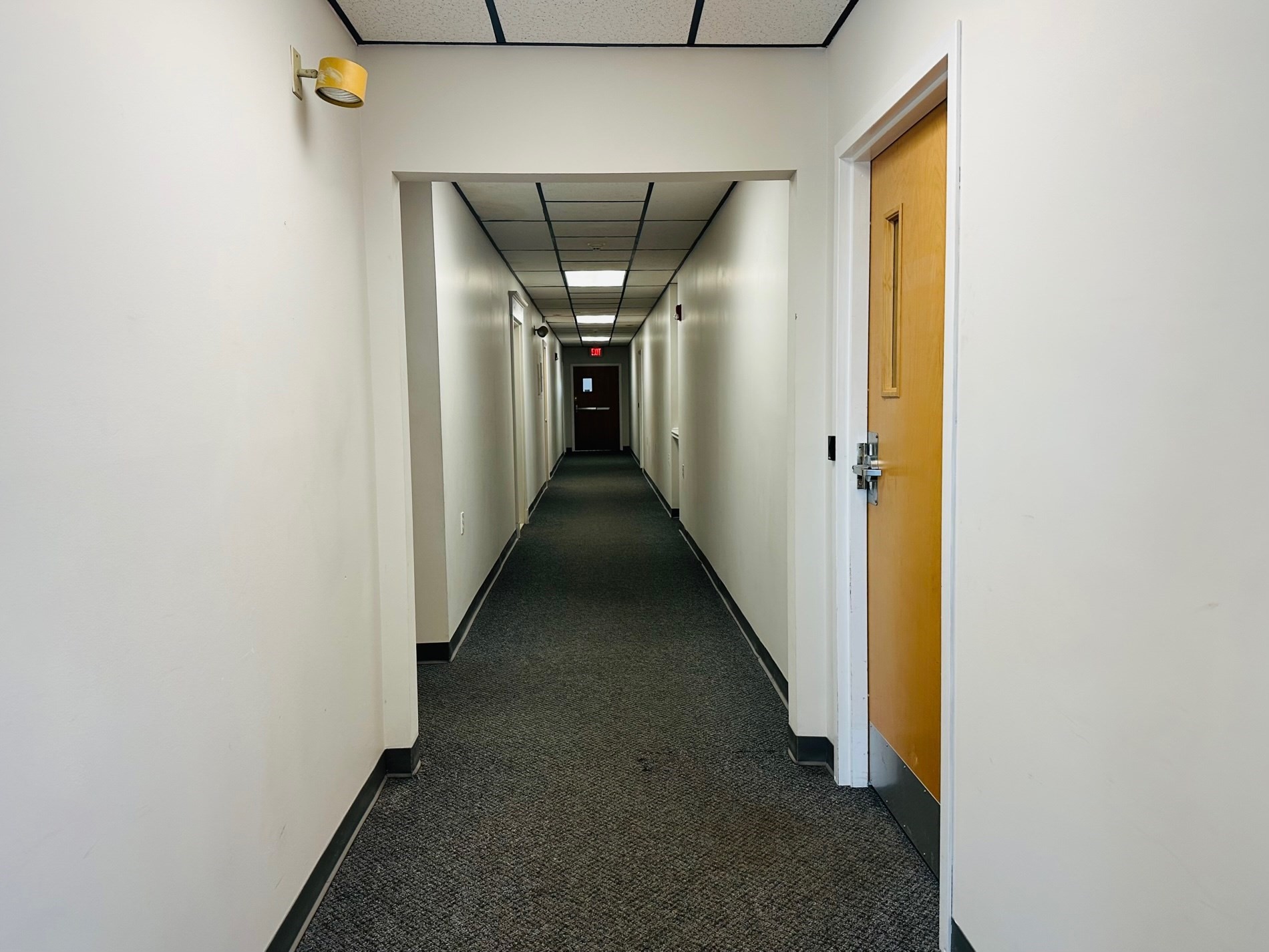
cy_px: 476
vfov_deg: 56.8
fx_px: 880
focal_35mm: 24
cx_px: 634
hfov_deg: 71.6
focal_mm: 6.86
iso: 125
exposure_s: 1/120
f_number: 1.78
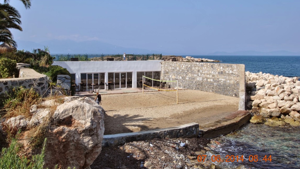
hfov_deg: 52.8
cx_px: 150
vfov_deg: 31.1
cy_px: 73
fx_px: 302
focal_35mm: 38
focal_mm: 24
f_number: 8
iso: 100
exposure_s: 1/250
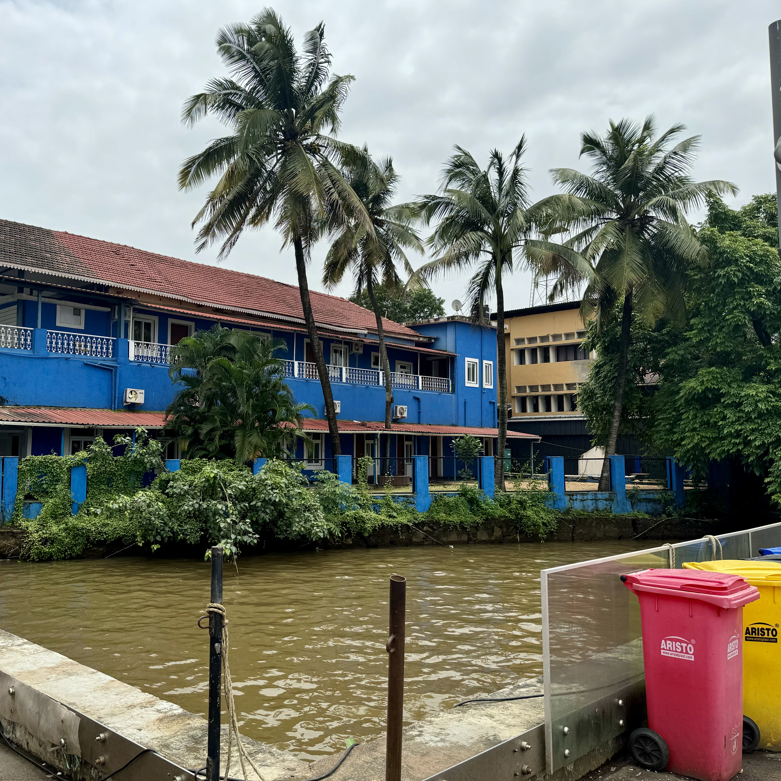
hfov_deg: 54.6
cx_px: 264
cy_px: 385
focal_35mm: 29
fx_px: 740
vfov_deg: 55.6
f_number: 1.78
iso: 80
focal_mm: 6.76
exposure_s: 1/5814
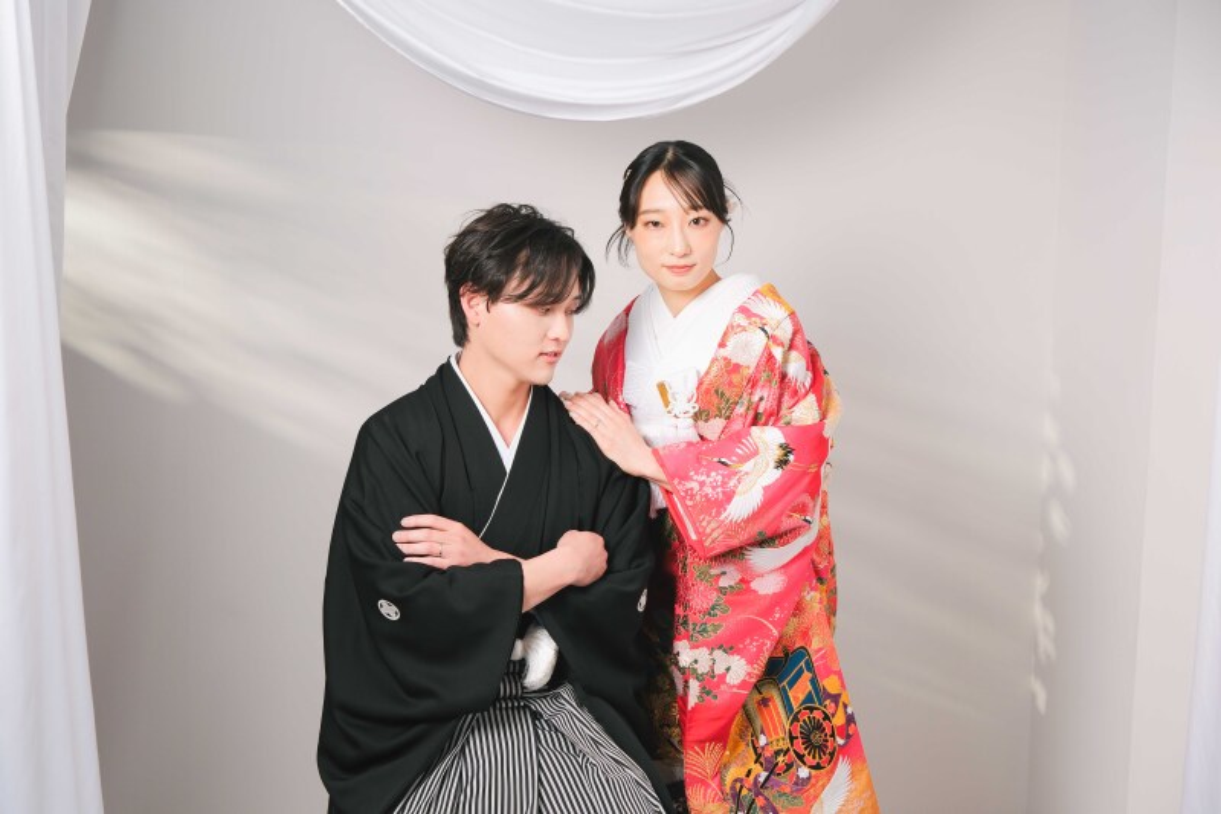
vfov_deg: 29.9
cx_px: 610
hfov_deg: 43.6
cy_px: 407
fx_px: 1526
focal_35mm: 45
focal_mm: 29.9
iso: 200
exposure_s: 1/125
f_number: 4
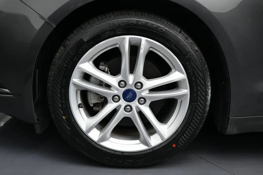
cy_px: 88
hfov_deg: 51.3
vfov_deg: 35.5
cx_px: 132
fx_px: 274
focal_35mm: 38
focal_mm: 25
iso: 450
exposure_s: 1/125
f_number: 4.2
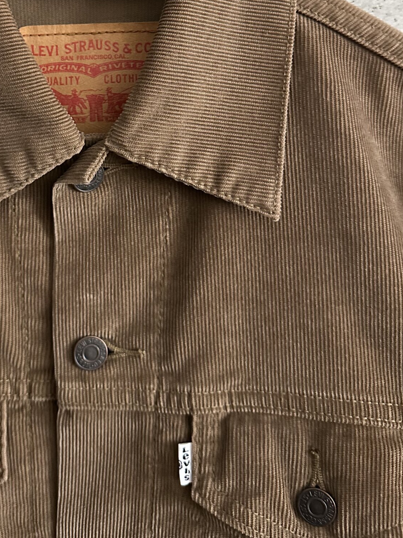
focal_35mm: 41
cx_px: 101
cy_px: 107
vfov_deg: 43.6
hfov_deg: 34.4
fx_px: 637
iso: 1250
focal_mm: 6.86
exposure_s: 1/30
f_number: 1.78
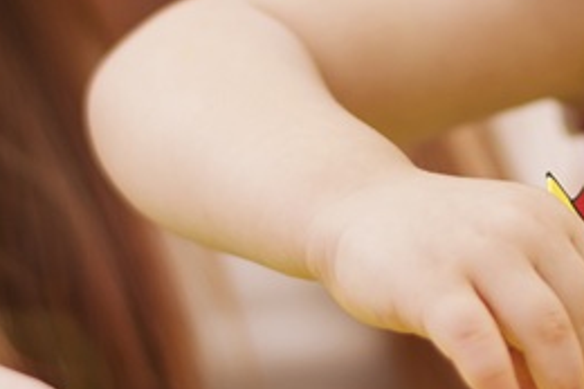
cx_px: 447
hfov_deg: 8.9
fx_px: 3745
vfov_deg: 5.9
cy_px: 72
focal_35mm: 231
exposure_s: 1/80
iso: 100
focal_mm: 50
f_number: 1.8
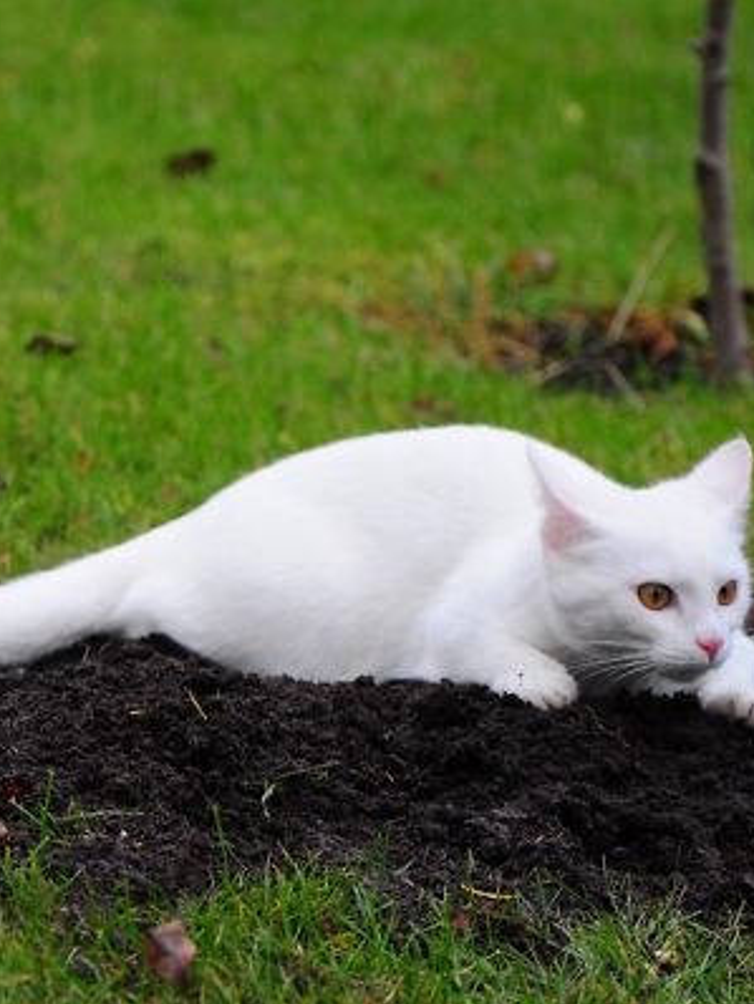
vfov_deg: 8.6
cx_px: 198
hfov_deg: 6.5
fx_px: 6665
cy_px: 505
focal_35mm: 230
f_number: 5.6
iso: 200
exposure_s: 1/40
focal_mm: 105
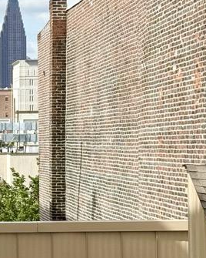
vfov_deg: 10.8
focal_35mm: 179
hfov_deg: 8.4
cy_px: 109
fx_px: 1364
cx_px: -116
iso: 64
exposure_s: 1/4329
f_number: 1.78
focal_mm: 6.76
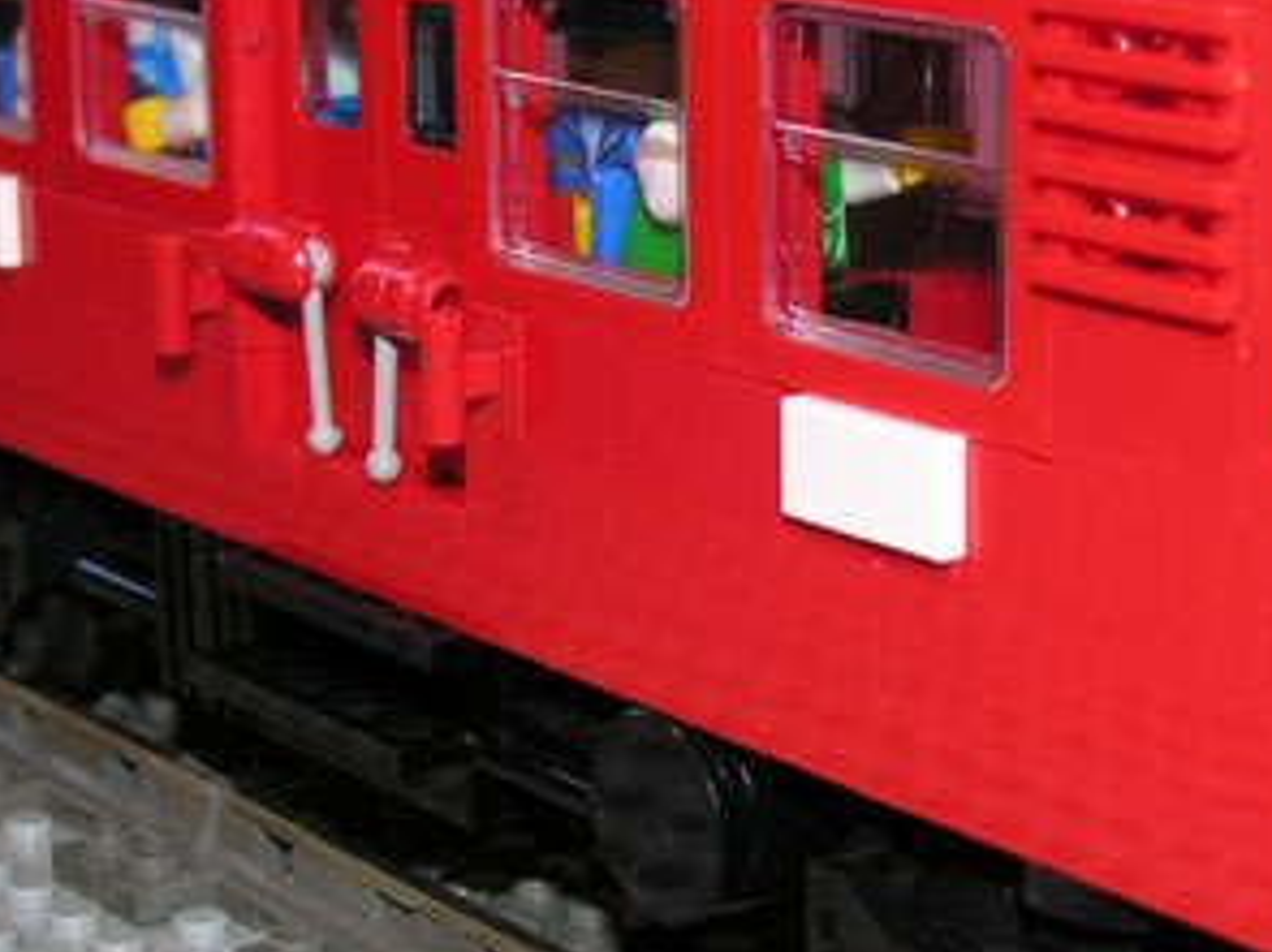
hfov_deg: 20.5
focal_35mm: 95
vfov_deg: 15.5
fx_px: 3489
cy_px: 594
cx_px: 914
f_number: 2.8
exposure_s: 1/60.1
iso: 50
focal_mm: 8.9
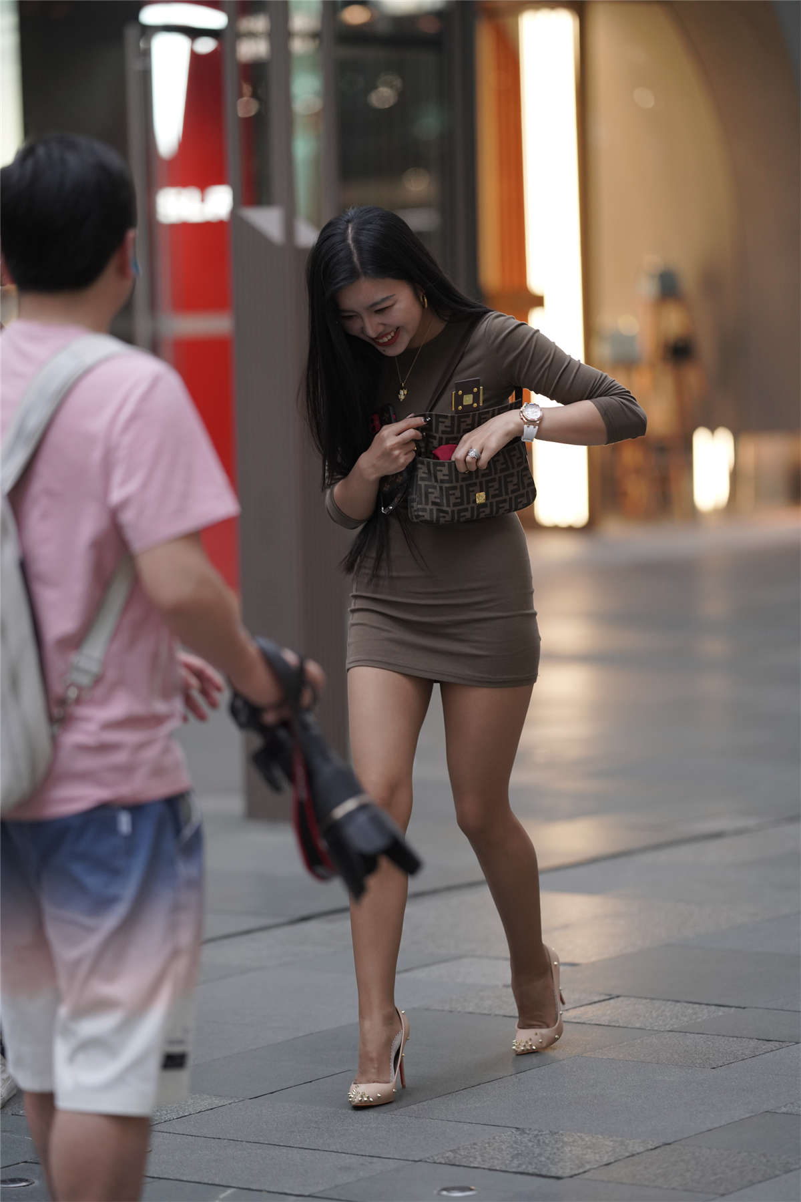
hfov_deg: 10.2
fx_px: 4505
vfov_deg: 15.2
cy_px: 601
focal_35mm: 135
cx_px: 400
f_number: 2
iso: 1000
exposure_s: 1/400
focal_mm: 135
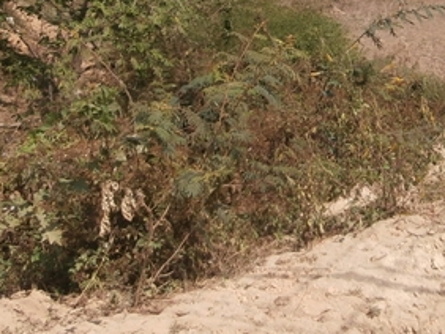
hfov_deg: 36.1
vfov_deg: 26.7
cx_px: 361
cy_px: -16
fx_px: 656
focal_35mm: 51
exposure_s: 1/1250
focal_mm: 4.2
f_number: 3
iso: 100
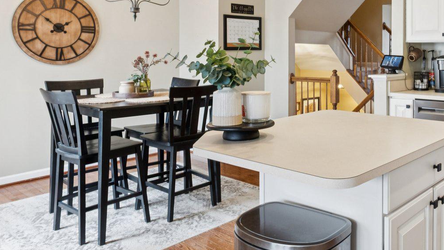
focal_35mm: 32
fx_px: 377
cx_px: 357
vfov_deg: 35.8
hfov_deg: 56.4
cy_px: 59
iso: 250
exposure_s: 1/8
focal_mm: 10
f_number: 8
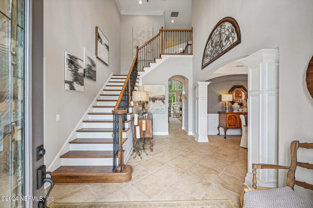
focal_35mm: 14
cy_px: 104
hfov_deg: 104.3
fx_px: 122
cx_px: 156
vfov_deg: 81.1
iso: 360
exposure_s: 1/15
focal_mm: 14
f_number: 8
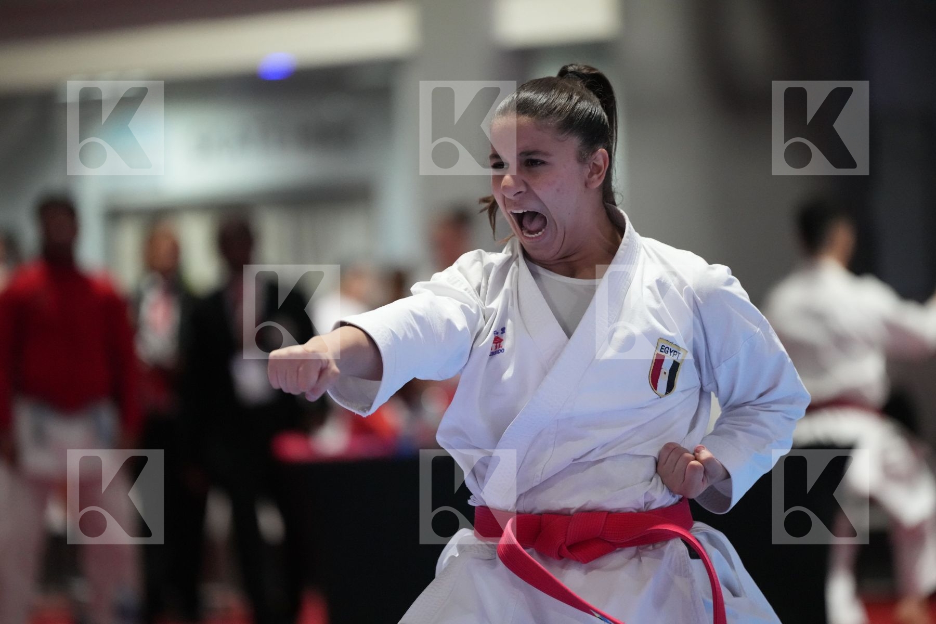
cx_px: 468
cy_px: 312
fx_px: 5200
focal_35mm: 200
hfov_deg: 10.3
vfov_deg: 6.9
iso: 8000
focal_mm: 200
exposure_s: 1/500
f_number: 2.8
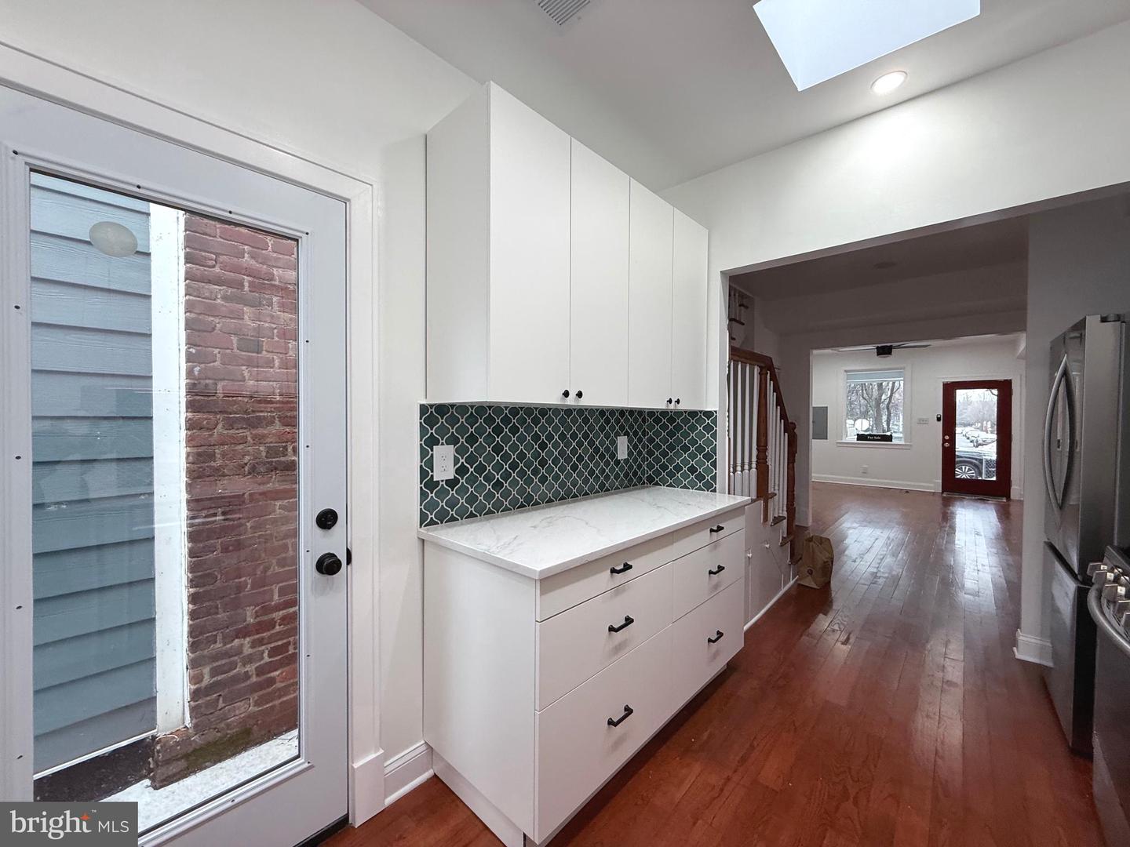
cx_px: 565
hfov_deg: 102.1
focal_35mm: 14
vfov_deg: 85.7
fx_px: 457
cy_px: 424
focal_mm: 2.22
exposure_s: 1/120
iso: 160
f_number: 2.2
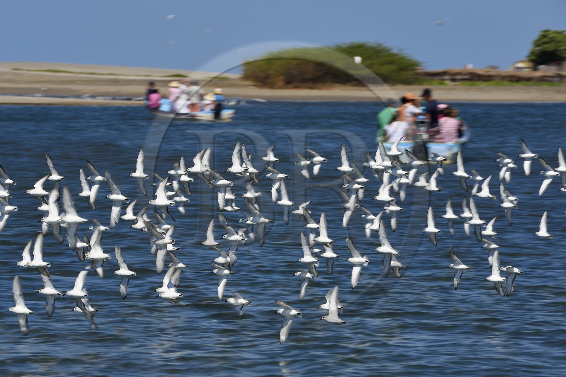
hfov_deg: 10.3
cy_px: 188
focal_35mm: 200
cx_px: 283
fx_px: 3144
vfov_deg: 6.9
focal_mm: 200
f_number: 14
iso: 200
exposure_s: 1/400
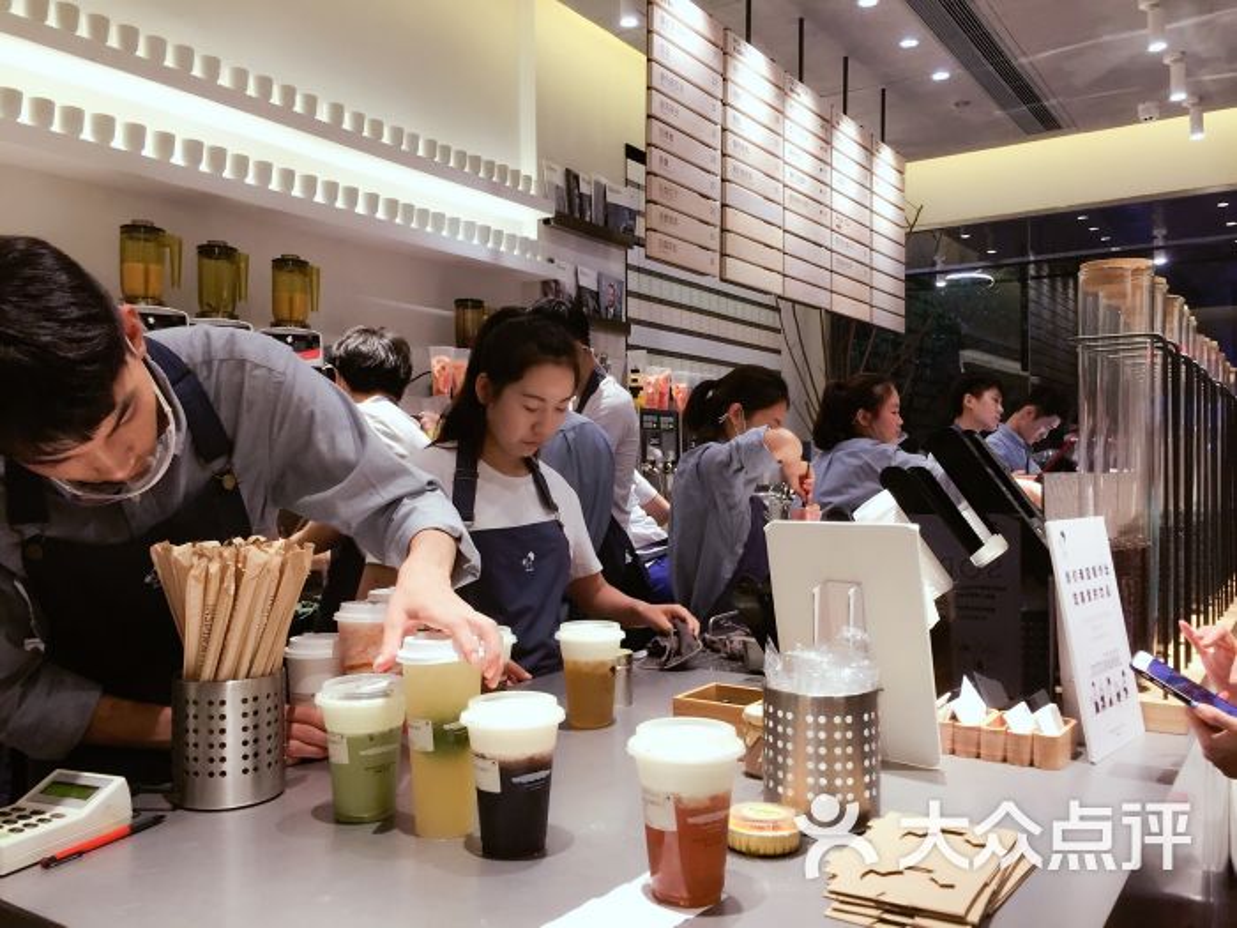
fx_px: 1036
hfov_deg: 61.7
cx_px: 618
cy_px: 464
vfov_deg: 48.2
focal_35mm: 29
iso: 64
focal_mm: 4.15
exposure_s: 1/33
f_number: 2.2
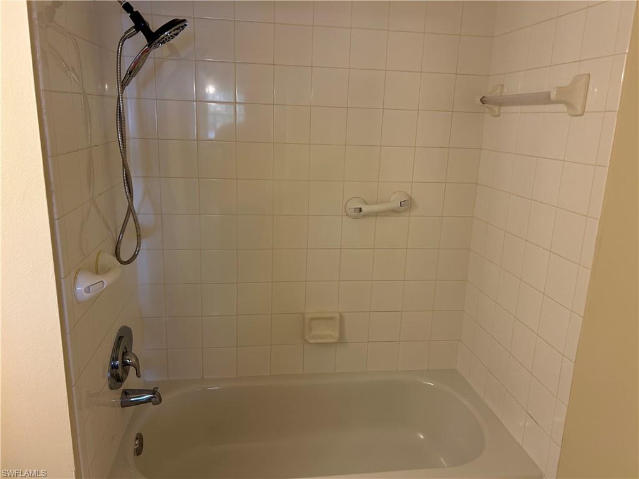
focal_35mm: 26
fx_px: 480
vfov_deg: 53.1
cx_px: 320
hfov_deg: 67.3
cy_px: 240
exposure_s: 1/60
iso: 80
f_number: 1.5
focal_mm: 5.7
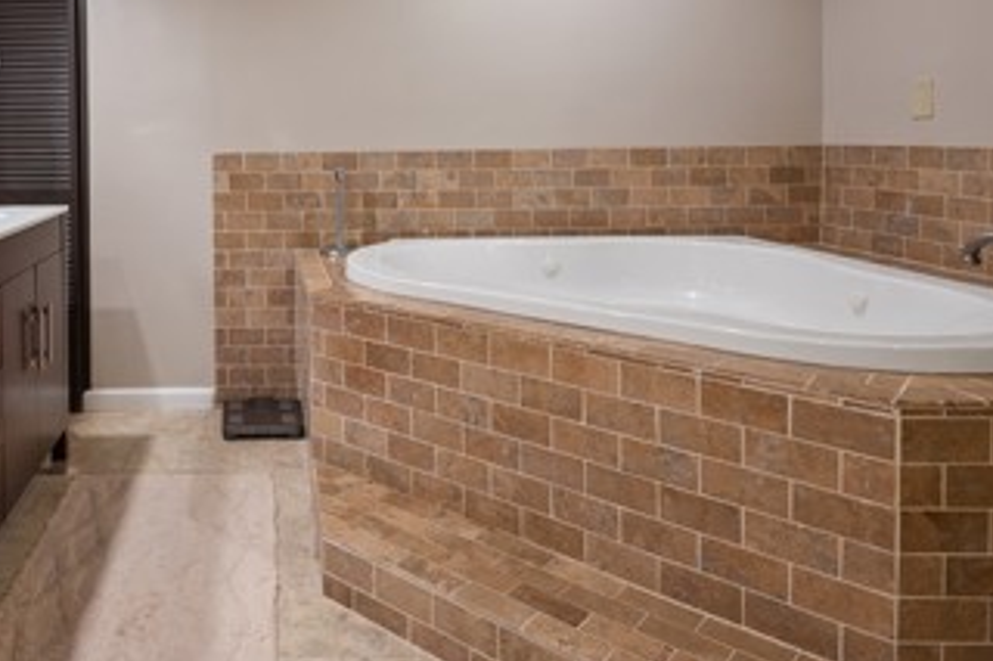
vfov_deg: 44.7
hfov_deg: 61.8
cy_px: 161
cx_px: 248
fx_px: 772
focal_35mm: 28
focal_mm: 14
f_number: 8
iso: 100
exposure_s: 1/2.5
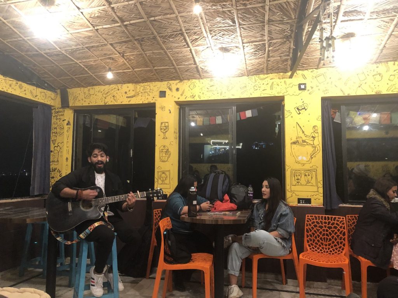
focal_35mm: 28
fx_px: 322
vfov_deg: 49.7
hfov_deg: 63.4
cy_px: 149
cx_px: 199
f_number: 1.8
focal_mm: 3.99
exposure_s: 1/13
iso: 100
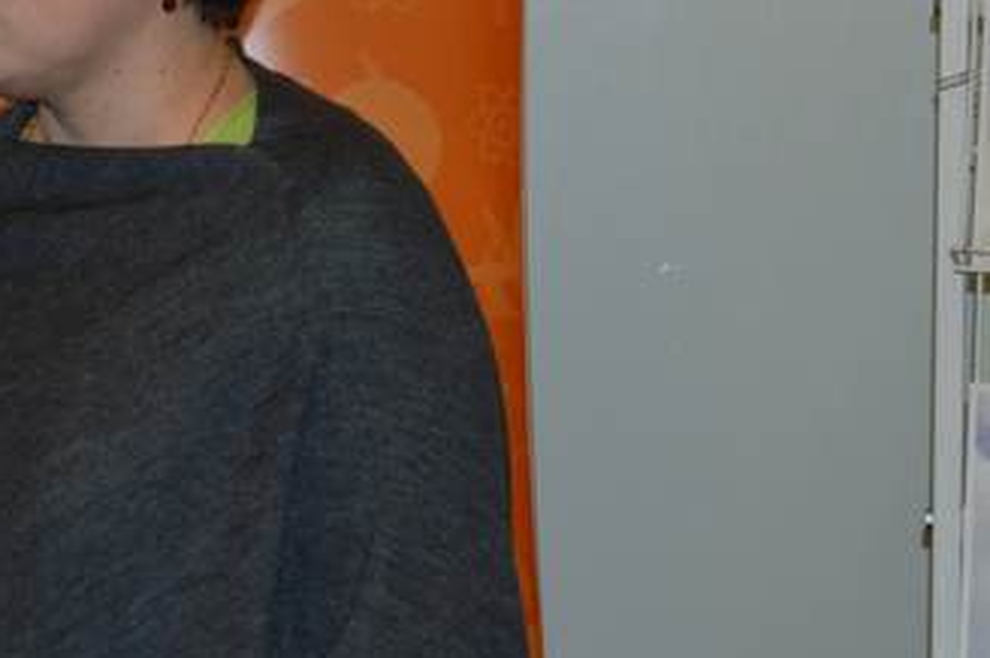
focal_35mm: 183
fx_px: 5027
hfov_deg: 11.2
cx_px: 36
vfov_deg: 7.4
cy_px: -69
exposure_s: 1/60
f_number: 5.6
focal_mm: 50
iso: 1000
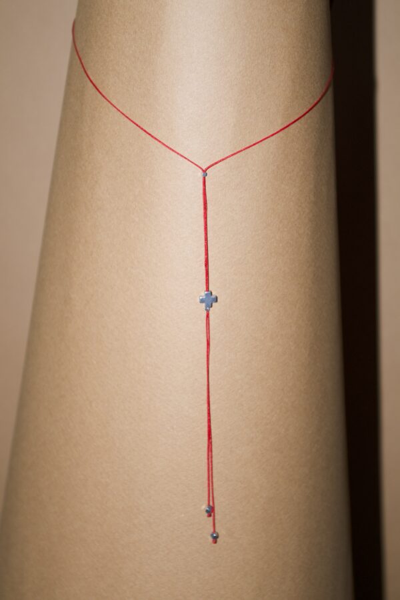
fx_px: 1067
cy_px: 300
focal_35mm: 64
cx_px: 200
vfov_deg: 31.4
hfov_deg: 21.2
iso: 400
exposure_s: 1/100
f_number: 4.5
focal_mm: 42.5
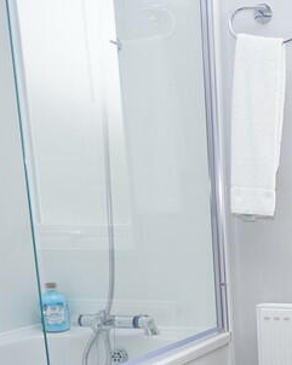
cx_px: 458
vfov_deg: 34.7
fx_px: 552
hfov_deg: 23.0
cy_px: 327
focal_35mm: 51
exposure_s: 1/60
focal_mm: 16
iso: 640
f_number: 5.6
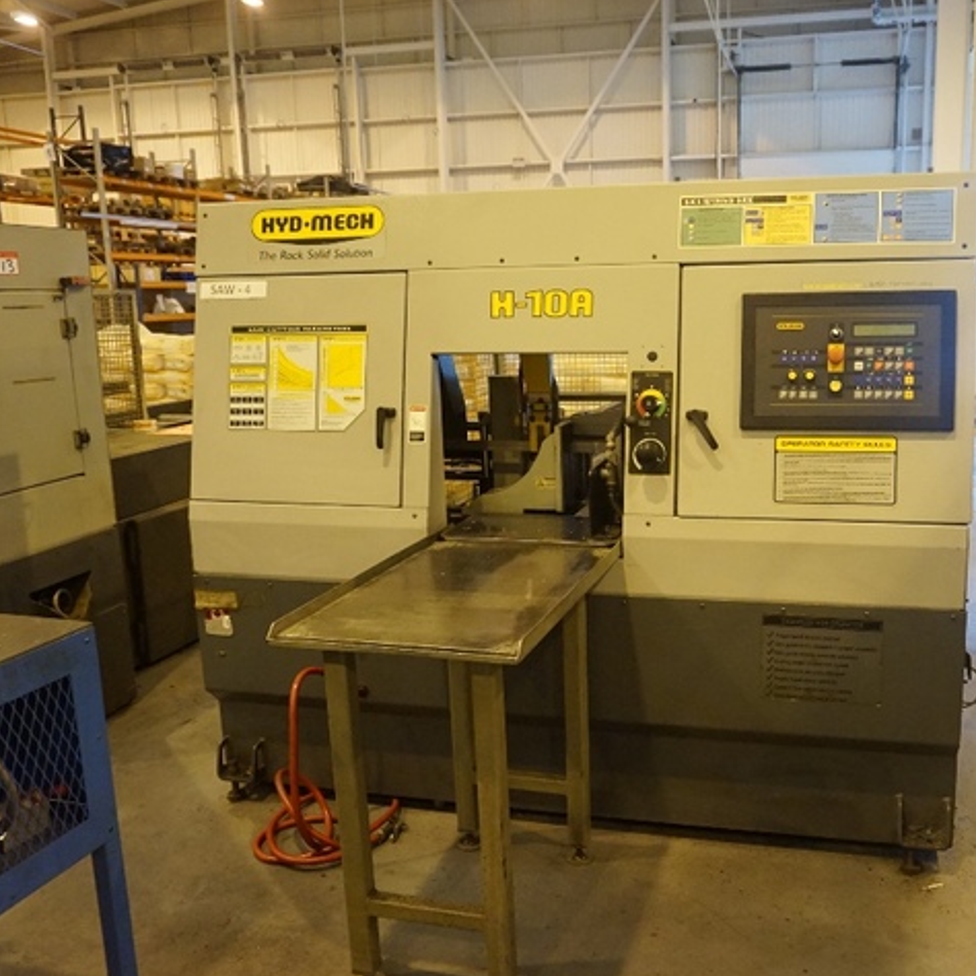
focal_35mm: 31
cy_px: 490
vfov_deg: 52.5
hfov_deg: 51.8
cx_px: 624
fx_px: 989
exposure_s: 1/160
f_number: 3.5
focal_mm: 16
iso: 2500
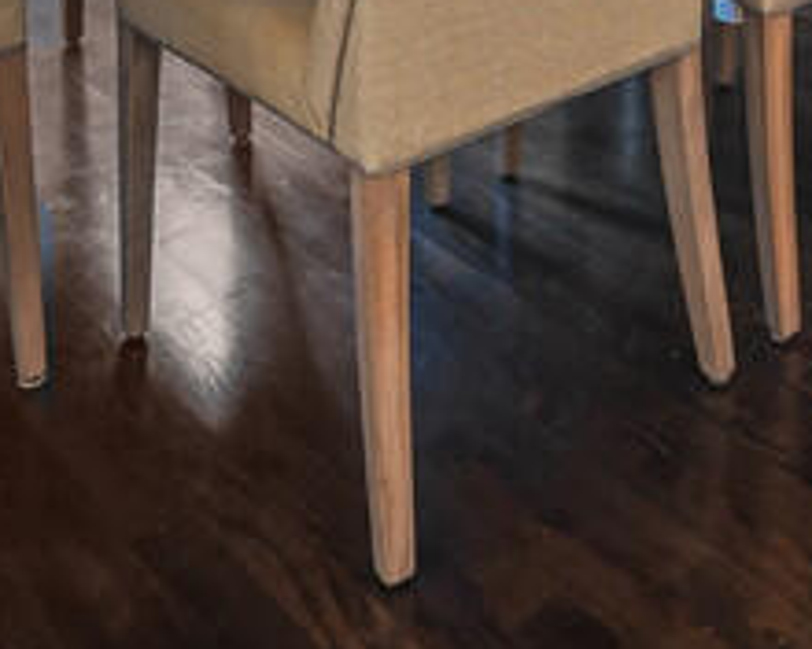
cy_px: -537
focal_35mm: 61
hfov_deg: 30.3
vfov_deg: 18.9
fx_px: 1466
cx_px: 631
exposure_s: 1.6
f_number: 8
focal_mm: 14
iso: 400
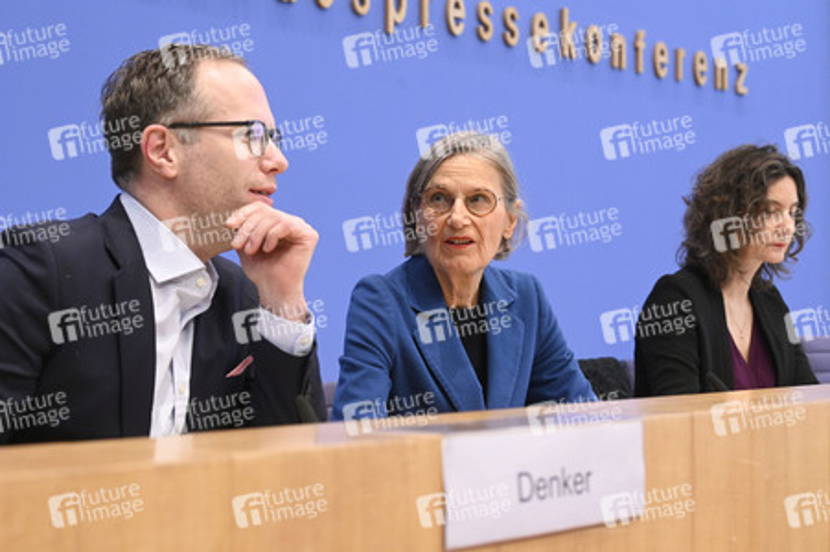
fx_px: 1613
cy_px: 276
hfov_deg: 28.9
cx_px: 415
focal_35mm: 70
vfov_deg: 19.4
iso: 5000
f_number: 6.3
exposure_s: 1/400
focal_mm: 70
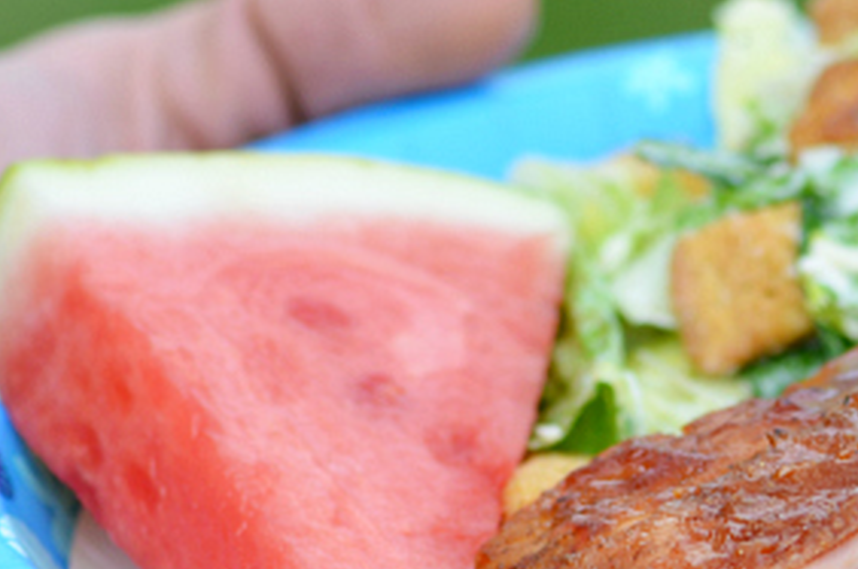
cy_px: 534
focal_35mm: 419
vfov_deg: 3.3
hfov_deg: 4.9
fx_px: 9977
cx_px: 685
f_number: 5.6
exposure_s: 1/500
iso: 200
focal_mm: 105
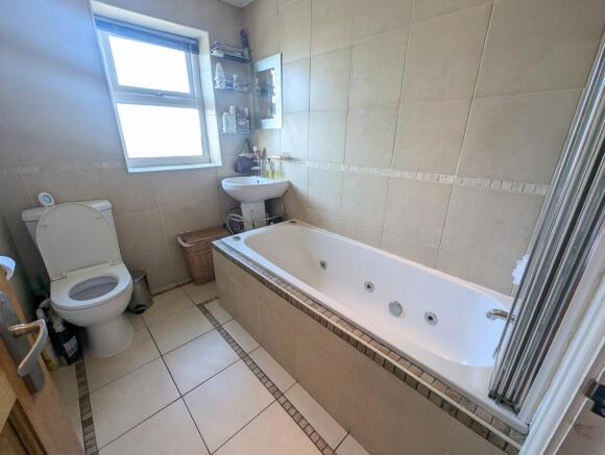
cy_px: 228
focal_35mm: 13
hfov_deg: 106.1
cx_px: 302
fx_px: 228
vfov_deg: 90.1
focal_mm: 1.95
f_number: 2.2
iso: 61
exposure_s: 1/50
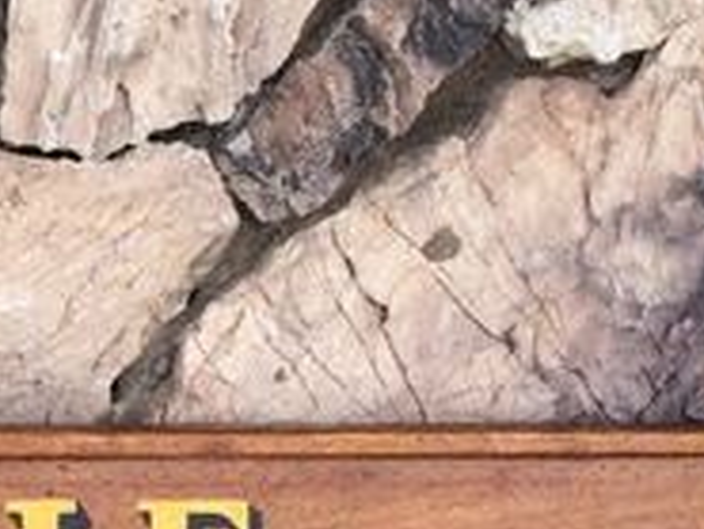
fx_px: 2971
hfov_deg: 12.8
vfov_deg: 9.8
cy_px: 847
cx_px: -331
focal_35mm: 146
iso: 32
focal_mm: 4.12
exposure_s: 1/513
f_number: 2.2
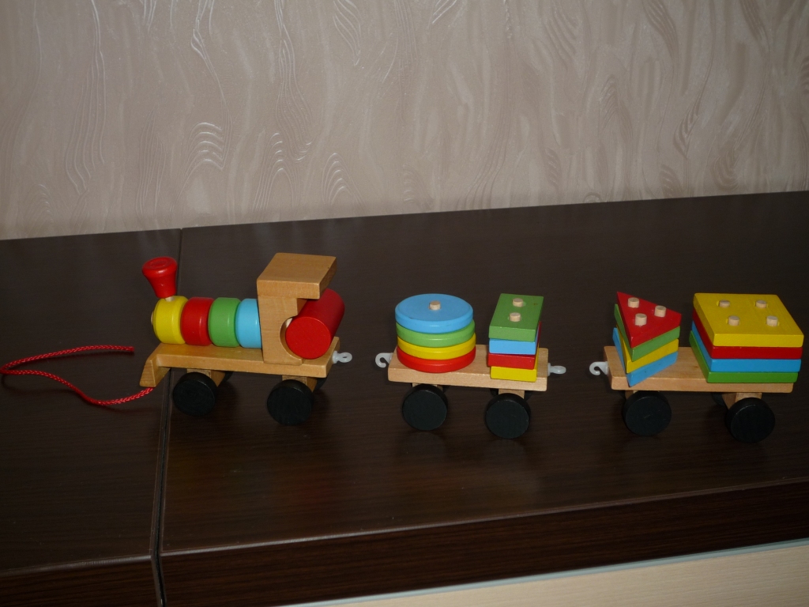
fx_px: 1028
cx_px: 404
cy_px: 304
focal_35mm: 44
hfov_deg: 42.9
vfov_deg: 32.9
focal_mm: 7.8
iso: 100
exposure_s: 1/40
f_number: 4.3
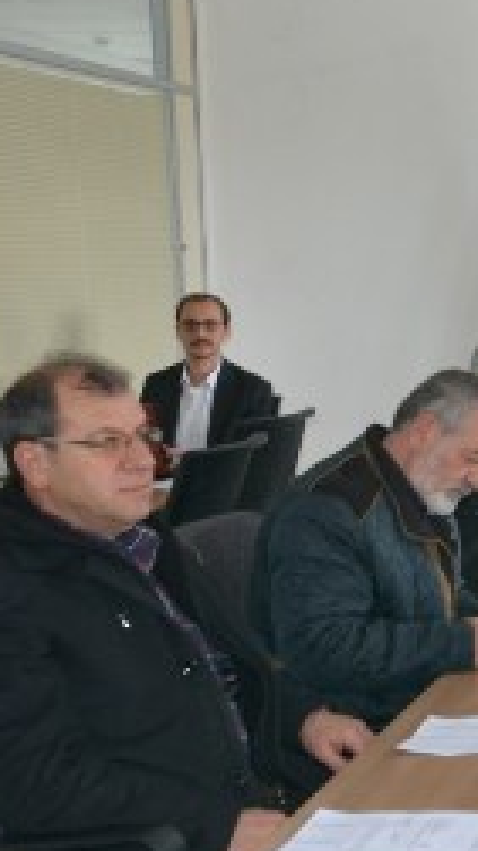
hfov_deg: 13.1
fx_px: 1804
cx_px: 949
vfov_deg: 26.4
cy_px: 532
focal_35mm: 80
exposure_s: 1/60
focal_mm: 20
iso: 500
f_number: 4.5
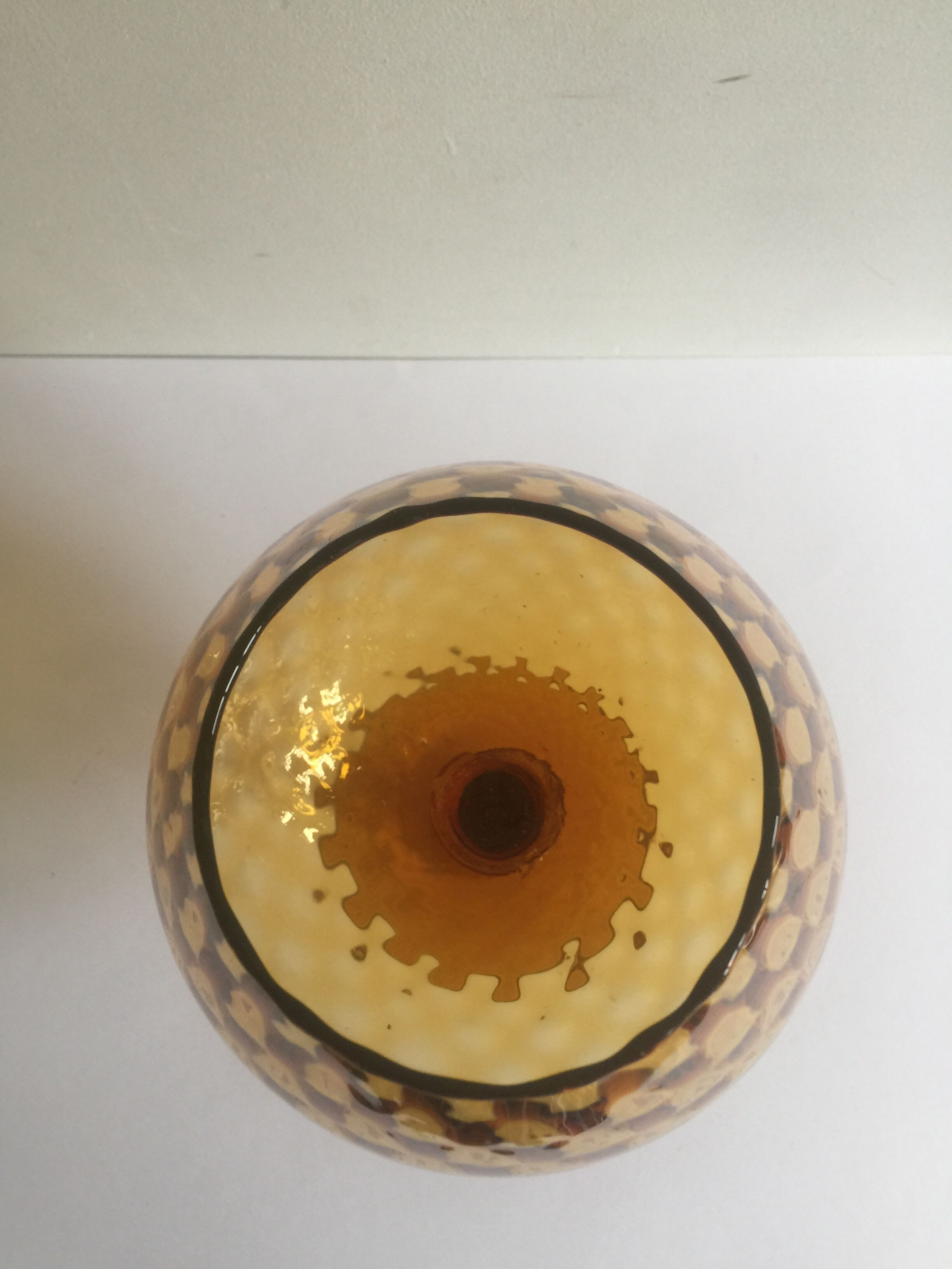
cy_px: 634
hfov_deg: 48.2
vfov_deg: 61.7
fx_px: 1063
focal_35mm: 29
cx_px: 476
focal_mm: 4.15
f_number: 2.2
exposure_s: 1/17
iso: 40
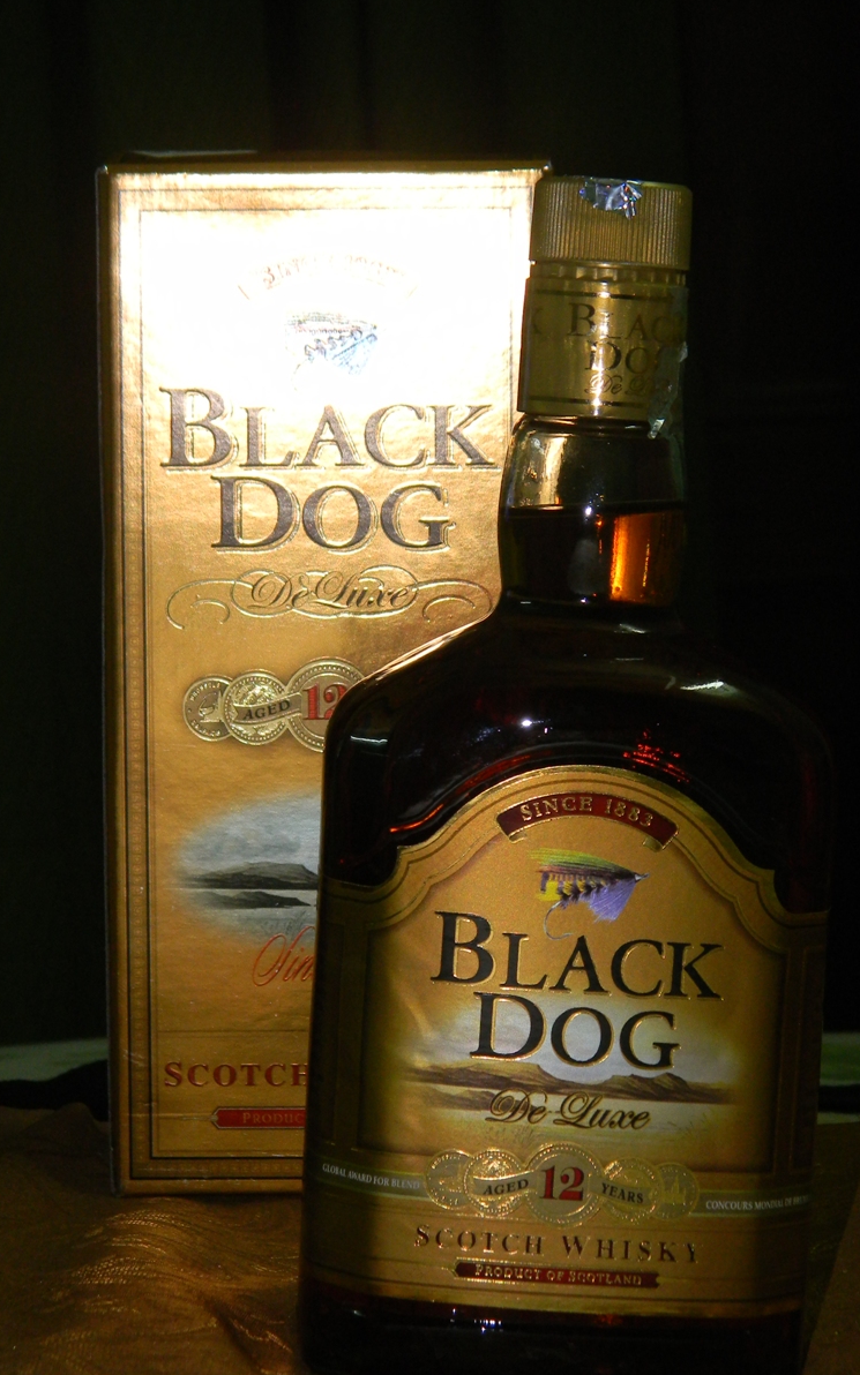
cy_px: 684
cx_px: 500
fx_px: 4200
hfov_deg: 11.7
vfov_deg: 18.6
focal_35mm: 112
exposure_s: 1/30
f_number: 4.7
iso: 200
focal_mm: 19
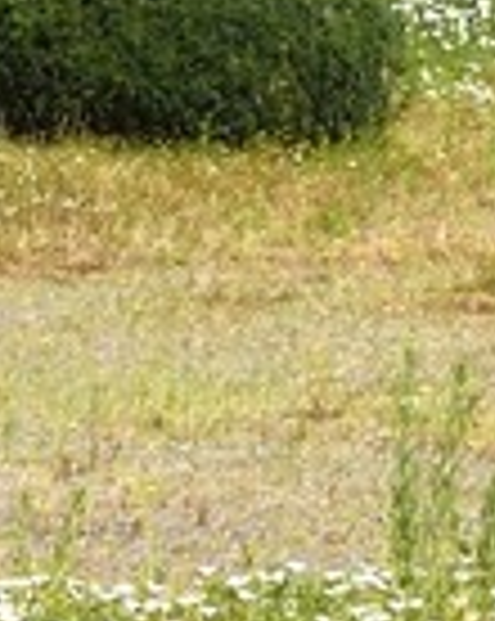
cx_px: 2056
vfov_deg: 5.3
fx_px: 6387
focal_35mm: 348
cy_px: -1125
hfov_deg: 4.1
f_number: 14
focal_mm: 32
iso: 200
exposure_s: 1/250
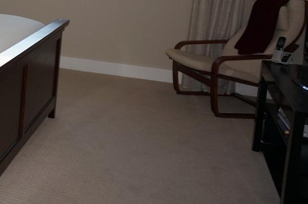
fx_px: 547
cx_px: -99
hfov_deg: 26.4
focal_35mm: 64
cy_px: -7
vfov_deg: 20.4
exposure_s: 1/60
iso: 200
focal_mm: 16
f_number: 4
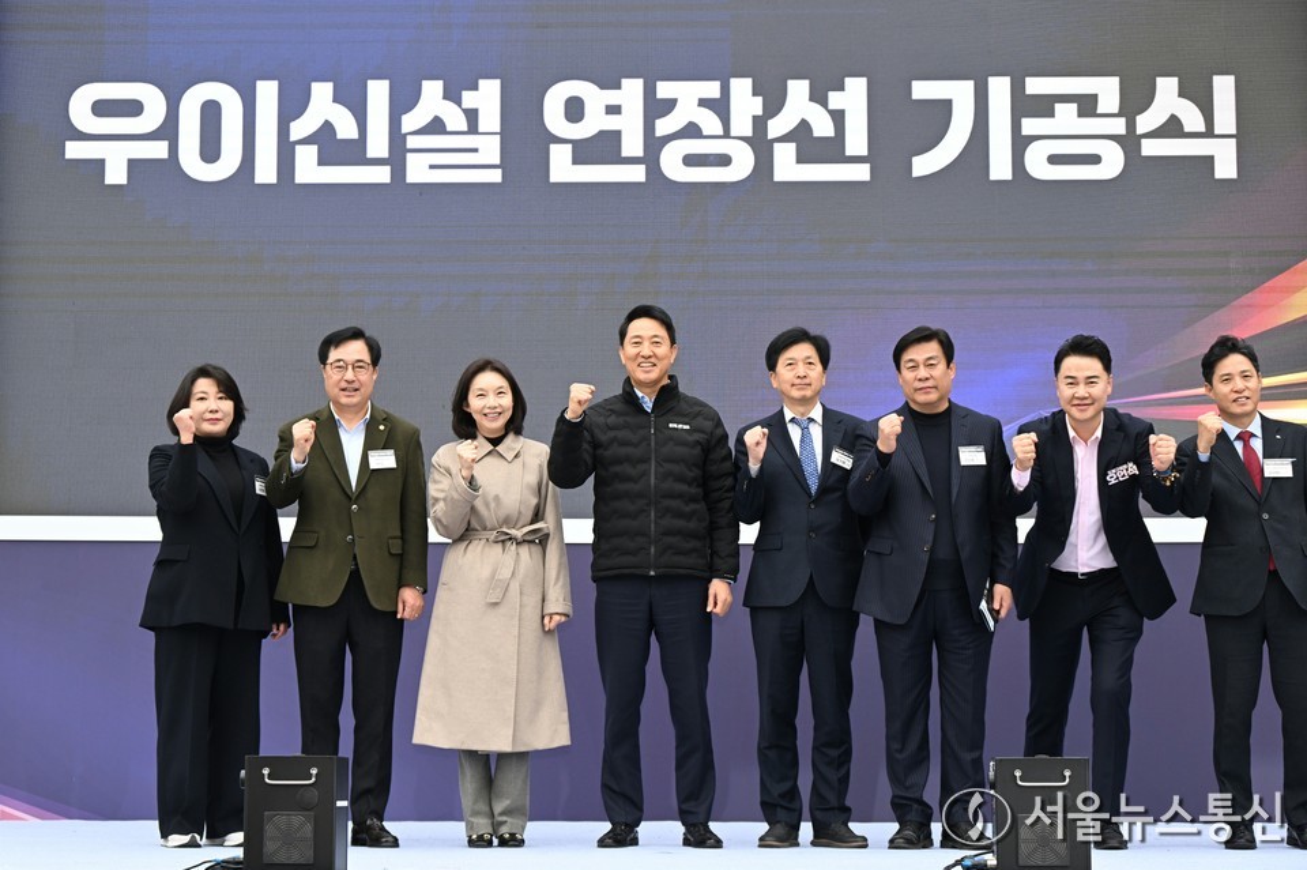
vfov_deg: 21.9
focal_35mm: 62
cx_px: 654
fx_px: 2250
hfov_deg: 32.4
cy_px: 435
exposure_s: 1/500
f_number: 6.3
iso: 1000
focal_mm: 62
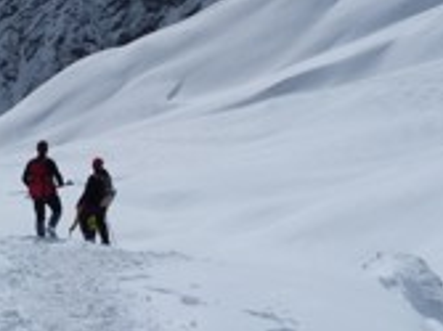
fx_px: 767
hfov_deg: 31.5
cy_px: -32
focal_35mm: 60
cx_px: 101
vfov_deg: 23.0
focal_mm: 4.5
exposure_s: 1/1600
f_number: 5.6
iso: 80
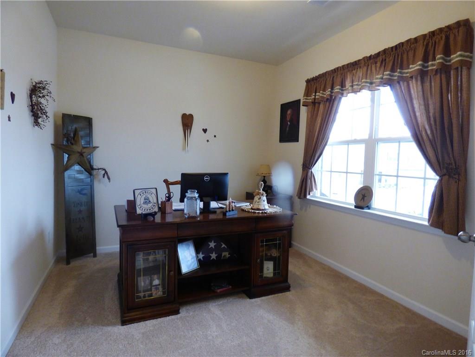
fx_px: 274
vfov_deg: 66.0
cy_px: 178
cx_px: 238
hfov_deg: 81.7
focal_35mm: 20
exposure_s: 1/30
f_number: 2.8
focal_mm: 3.58
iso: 400
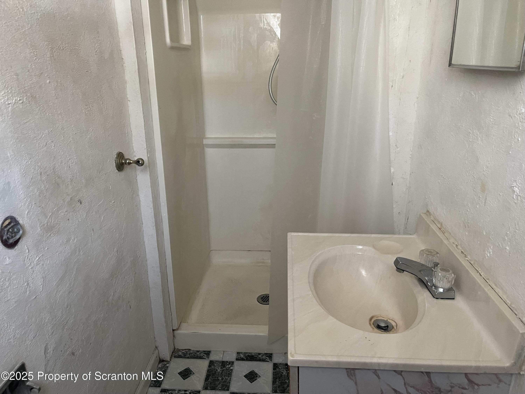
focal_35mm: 25
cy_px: 197
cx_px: 262
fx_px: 379
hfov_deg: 69.4
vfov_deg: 54.9
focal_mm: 5.1
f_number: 1.6
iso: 400
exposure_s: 1/60
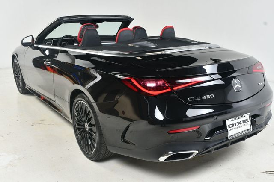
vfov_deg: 36.8
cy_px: 91
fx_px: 274
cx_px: 137
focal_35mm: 36
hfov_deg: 53.2
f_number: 9
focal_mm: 24
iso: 100
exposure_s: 1/160
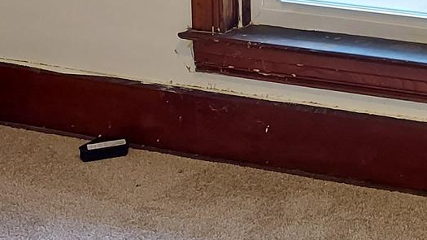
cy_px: -270
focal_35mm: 102
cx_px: 560
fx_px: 1155
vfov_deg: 10.7
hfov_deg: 19.3
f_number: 1.8
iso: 400
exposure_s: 1/40
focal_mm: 5.23
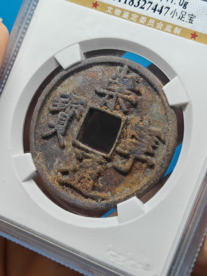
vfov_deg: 20.7
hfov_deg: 15.6
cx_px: 104
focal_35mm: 95
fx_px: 757
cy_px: 138
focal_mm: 7.62
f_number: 1.6
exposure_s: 1/110
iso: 50
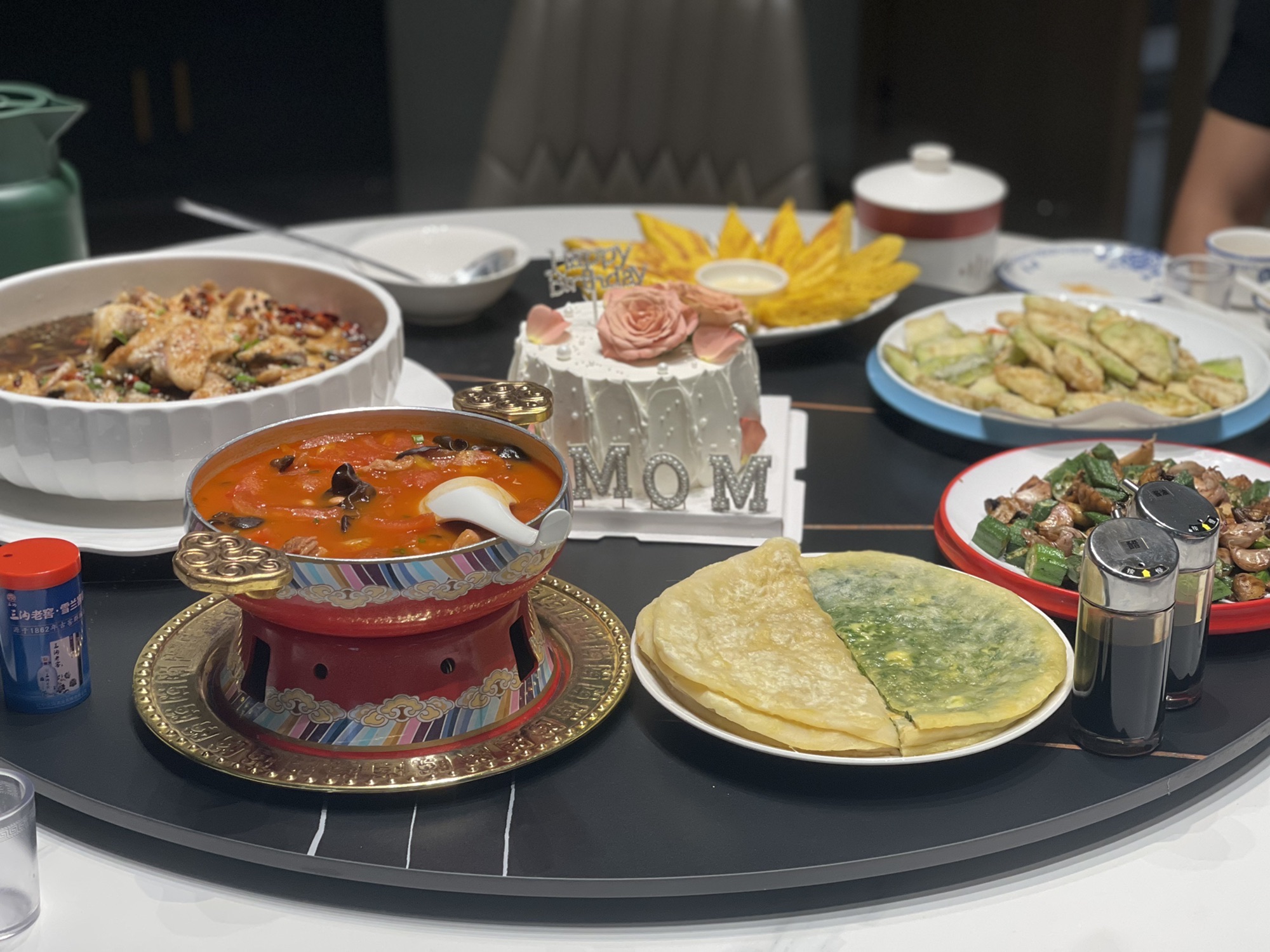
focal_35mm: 64
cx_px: 635
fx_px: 2348
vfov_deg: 22.9
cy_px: 476
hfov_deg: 30.3
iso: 125
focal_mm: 7.5
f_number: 2.2
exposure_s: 1/100
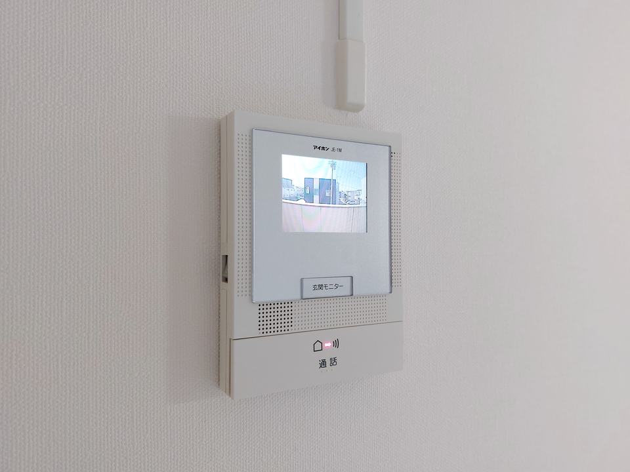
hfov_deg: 71.6
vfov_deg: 56.8
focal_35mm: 24
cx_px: 315
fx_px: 437
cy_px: 236
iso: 125
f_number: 1.8
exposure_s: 1/24
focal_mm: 5.23
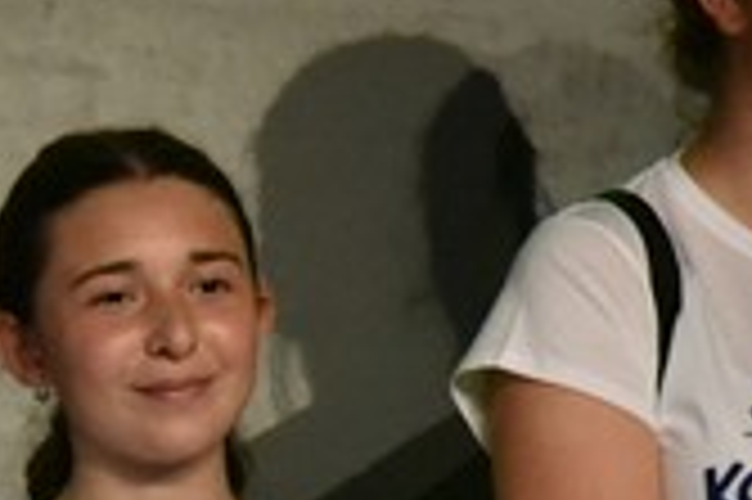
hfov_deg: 3.5
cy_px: 628
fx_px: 12291
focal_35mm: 589
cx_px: -360
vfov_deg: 2.3
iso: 12800
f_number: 4
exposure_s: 1/2000
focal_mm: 120
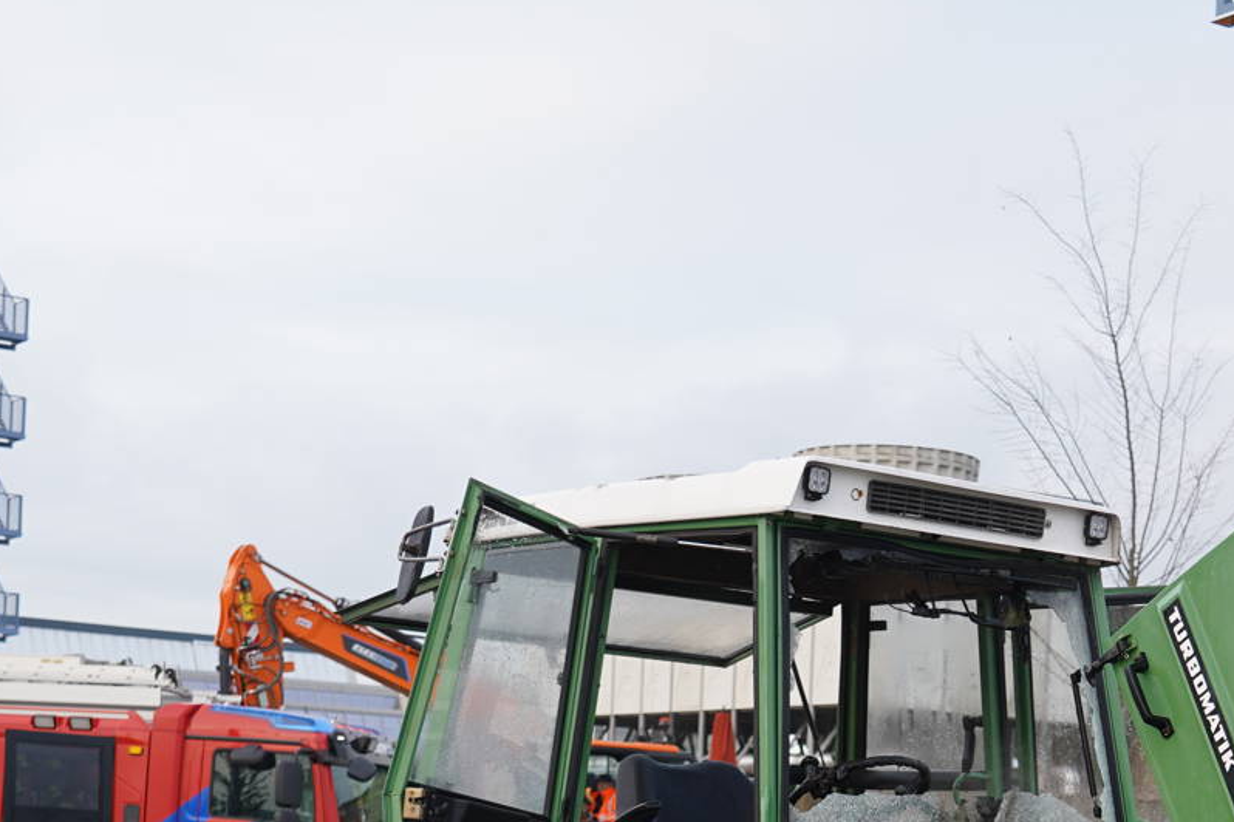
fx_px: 2639
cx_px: 782
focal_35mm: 77
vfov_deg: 17.1
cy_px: 921
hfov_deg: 26.2
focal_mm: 32
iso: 100
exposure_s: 1/80
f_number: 4.5
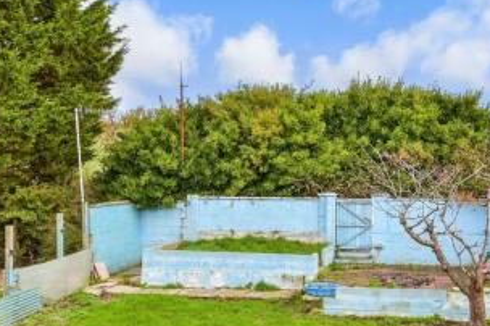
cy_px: 235
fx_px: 639
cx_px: 263
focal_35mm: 47
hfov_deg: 41.9
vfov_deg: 28.3
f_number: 8
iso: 200
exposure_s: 1/50
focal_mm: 20
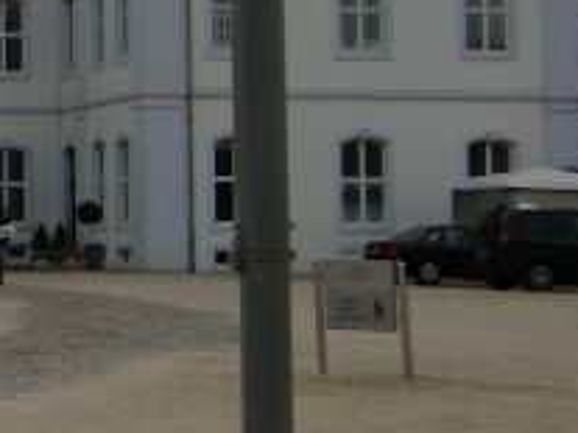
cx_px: -497
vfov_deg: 13.1
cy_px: 50
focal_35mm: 112
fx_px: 1869
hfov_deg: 15.0
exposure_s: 1/800
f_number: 3.5
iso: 64
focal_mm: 5.2
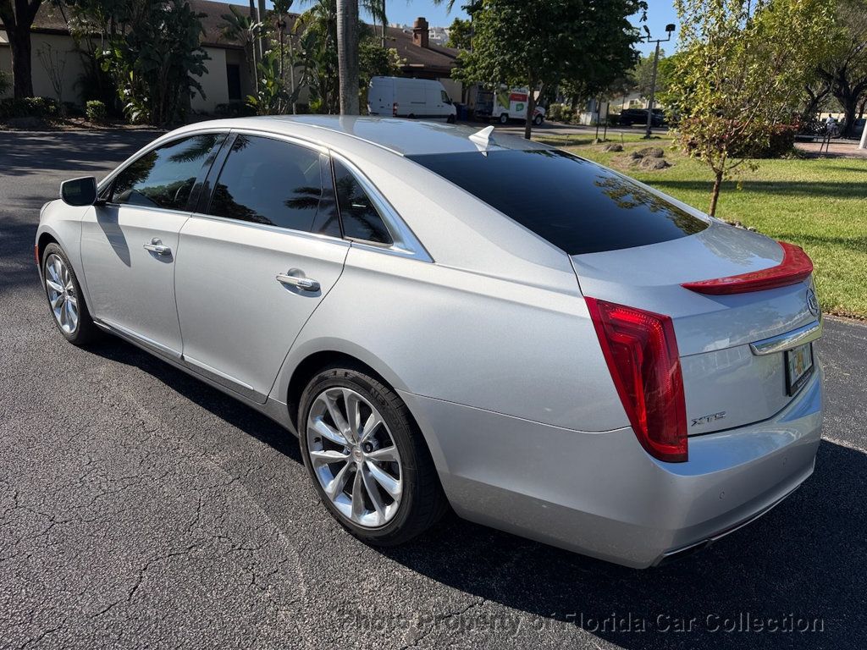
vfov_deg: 56.8
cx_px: 434
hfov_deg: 71.6
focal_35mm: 24
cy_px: 325
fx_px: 601
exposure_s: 1/6173
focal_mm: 6.76
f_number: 1.78
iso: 100
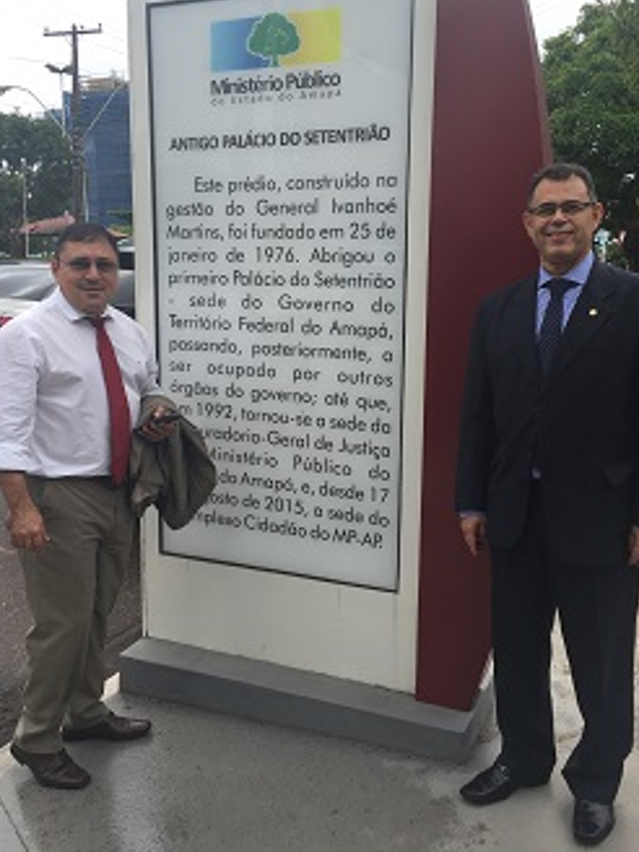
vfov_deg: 55.3
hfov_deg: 42.9
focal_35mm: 33
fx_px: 812
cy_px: 396
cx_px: 335
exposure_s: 1/746
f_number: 2.2
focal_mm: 4.15
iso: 32
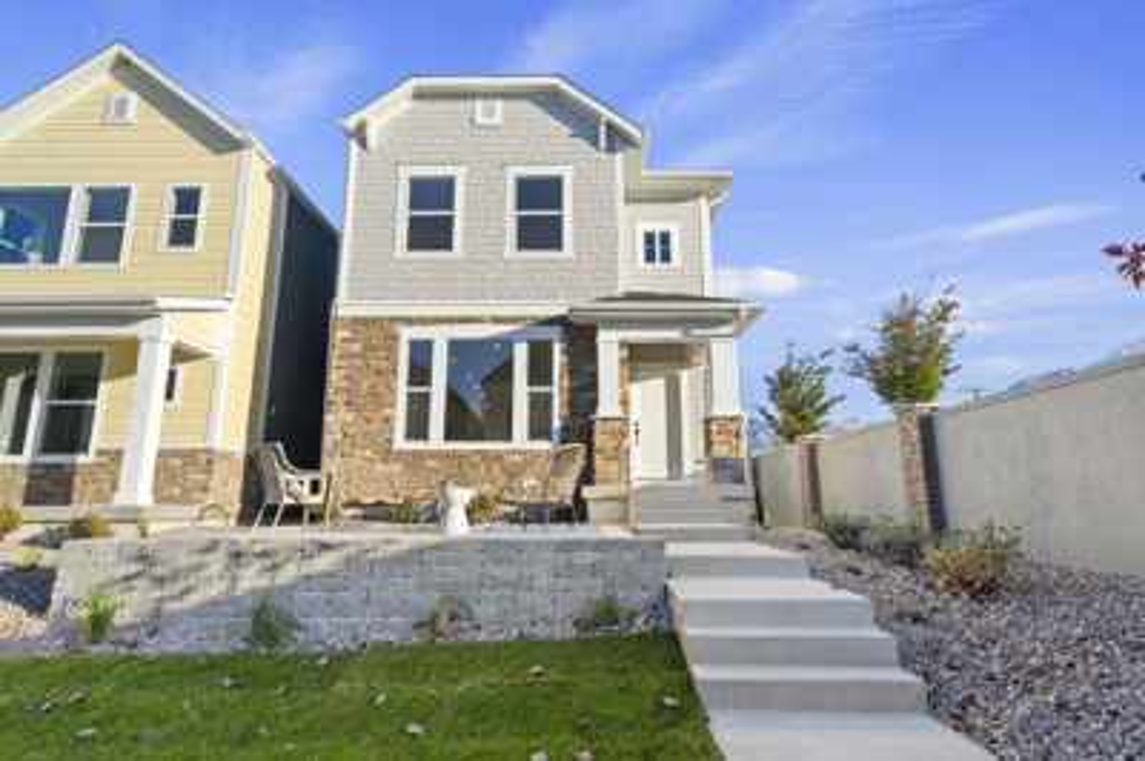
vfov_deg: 64.5
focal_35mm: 19
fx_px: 604
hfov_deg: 87.0
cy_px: 380
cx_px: 572
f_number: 9.5
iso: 320
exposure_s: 1/60
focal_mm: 19
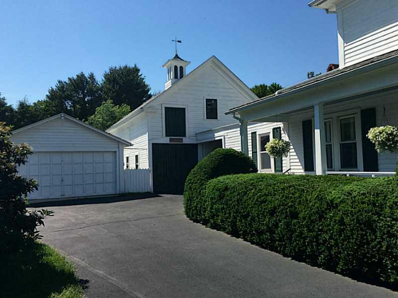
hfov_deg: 61.7
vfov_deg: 48.2
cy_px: 149
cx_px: 199
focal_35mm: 29
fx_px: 333
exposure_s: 1/1637
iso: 25
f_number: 2.2
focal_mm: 4.15
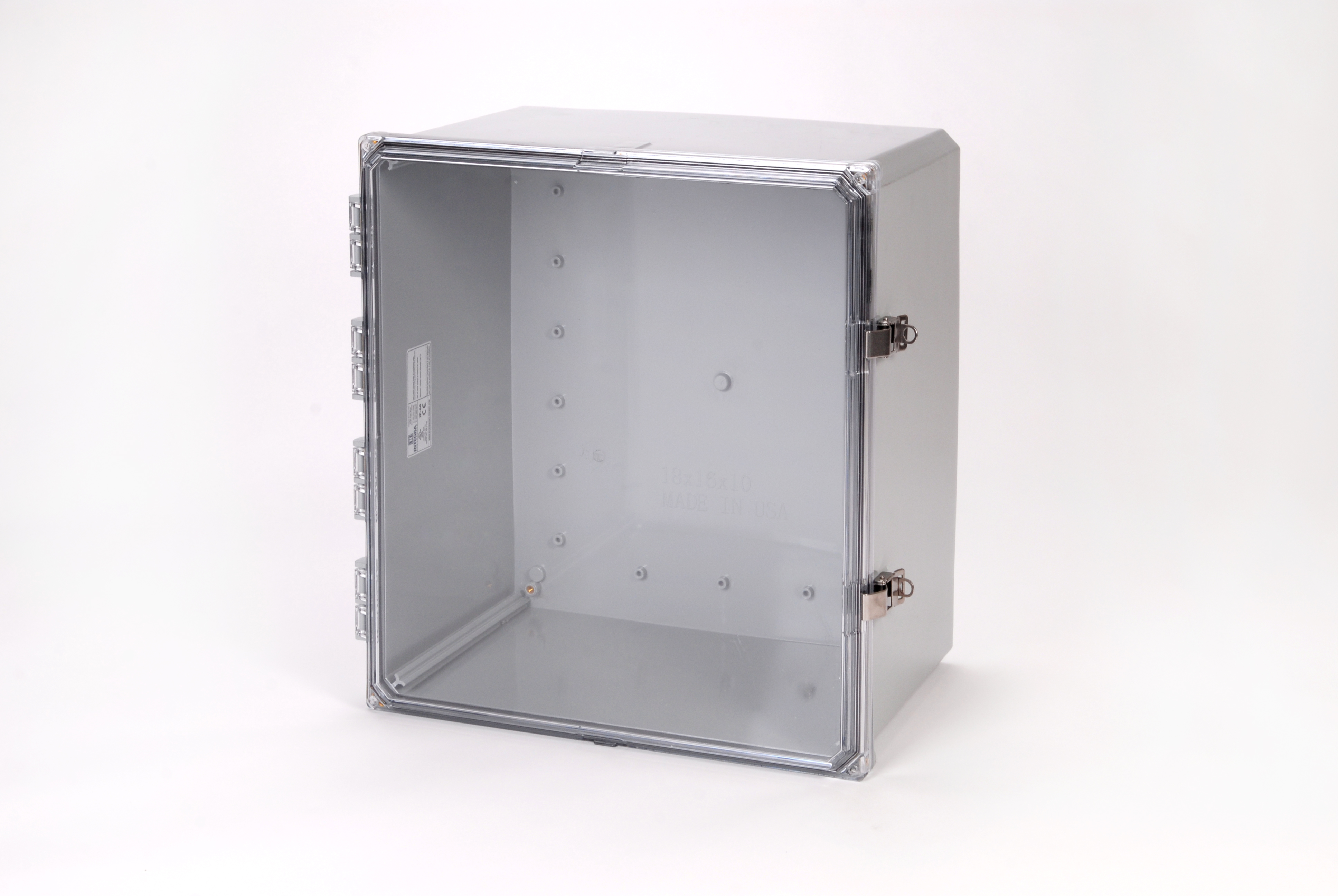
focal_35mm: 75
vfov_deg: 18.2
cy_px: 448
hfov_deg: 27.0
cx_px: 669
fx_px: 2791
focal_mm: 50
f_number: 14
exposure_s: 1/100
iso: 200
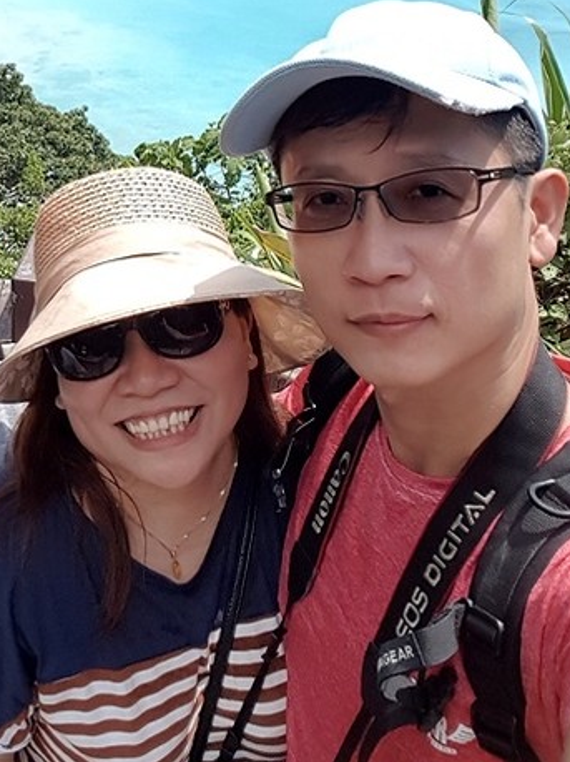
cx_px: 57
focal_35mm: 39
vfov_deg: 45.7
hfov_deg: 34.7
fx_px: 857
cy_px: 166
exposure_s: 1/1568
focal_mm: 2.1
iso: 50
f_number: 1.7
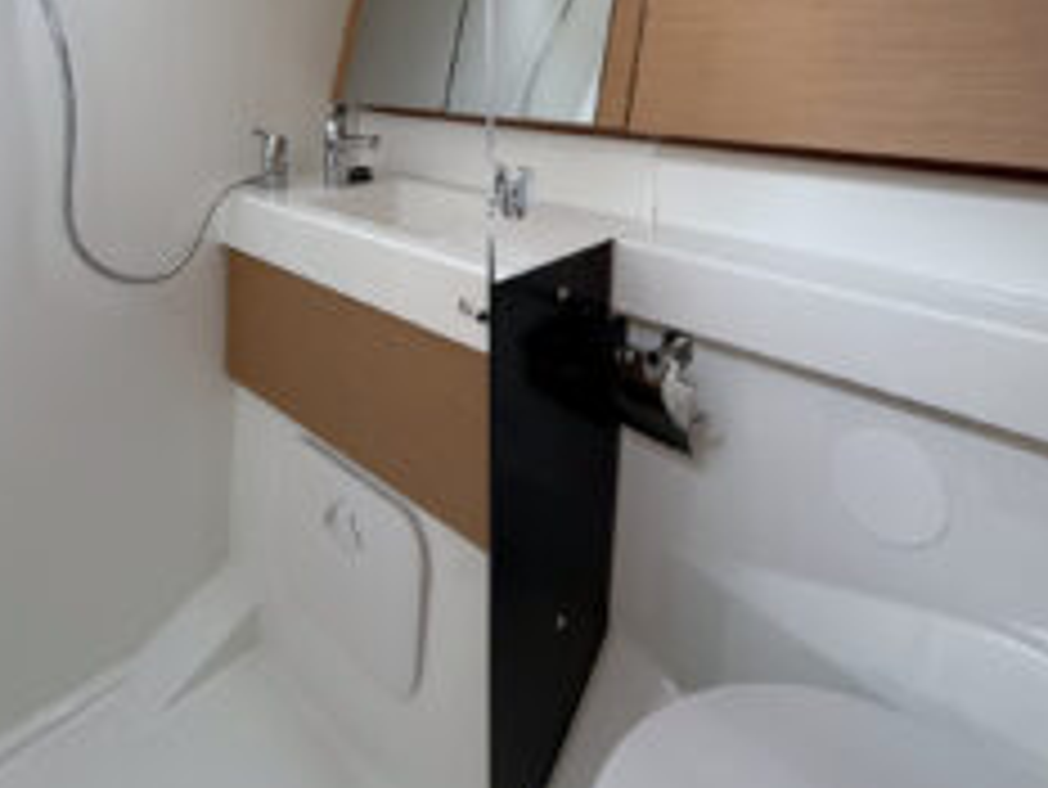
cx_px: 533
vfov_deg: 55.9
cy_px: 95
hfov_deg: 79.0
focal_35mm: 21
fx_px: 636
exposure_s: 1/99
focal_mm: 2.2
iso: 160
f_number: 2.2
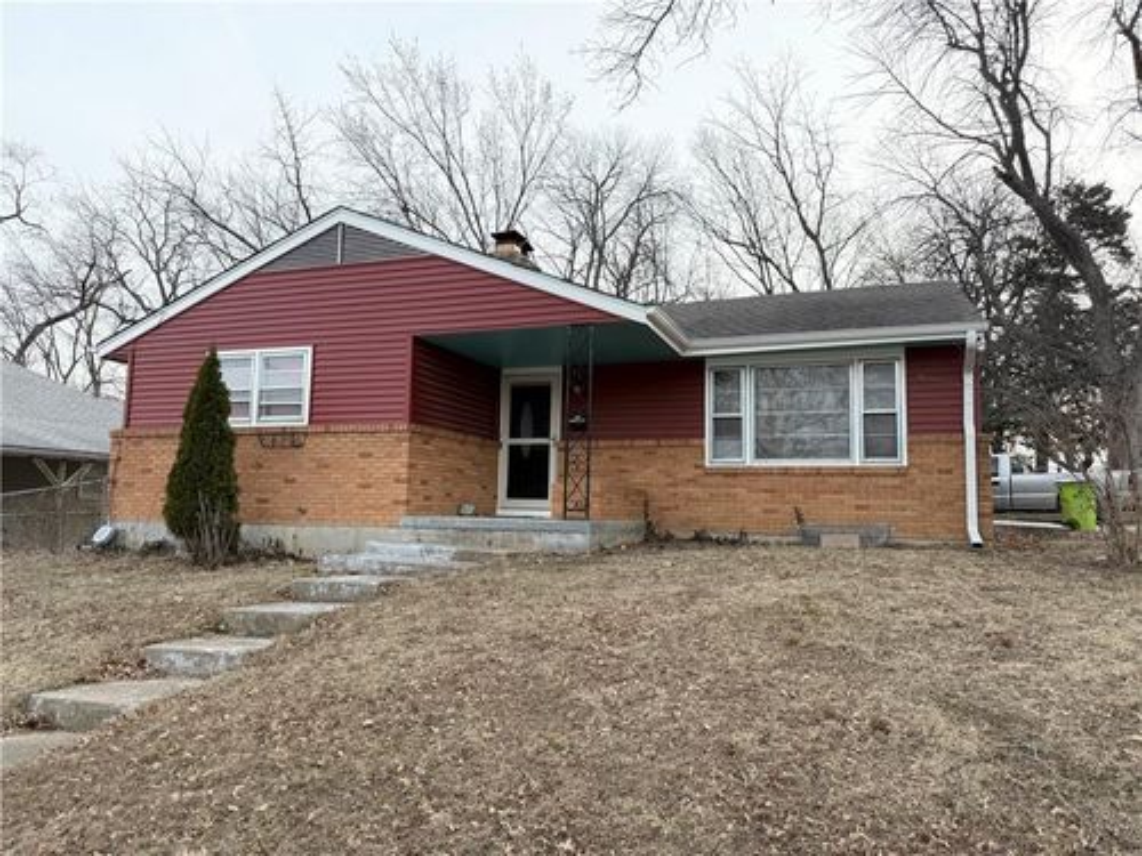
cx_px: 571
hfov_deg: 71.6
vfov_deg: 56.8
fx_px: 792
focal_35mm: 24
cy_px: 428
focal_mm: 6.76
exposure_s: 1/2370
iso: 100
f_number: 1.78
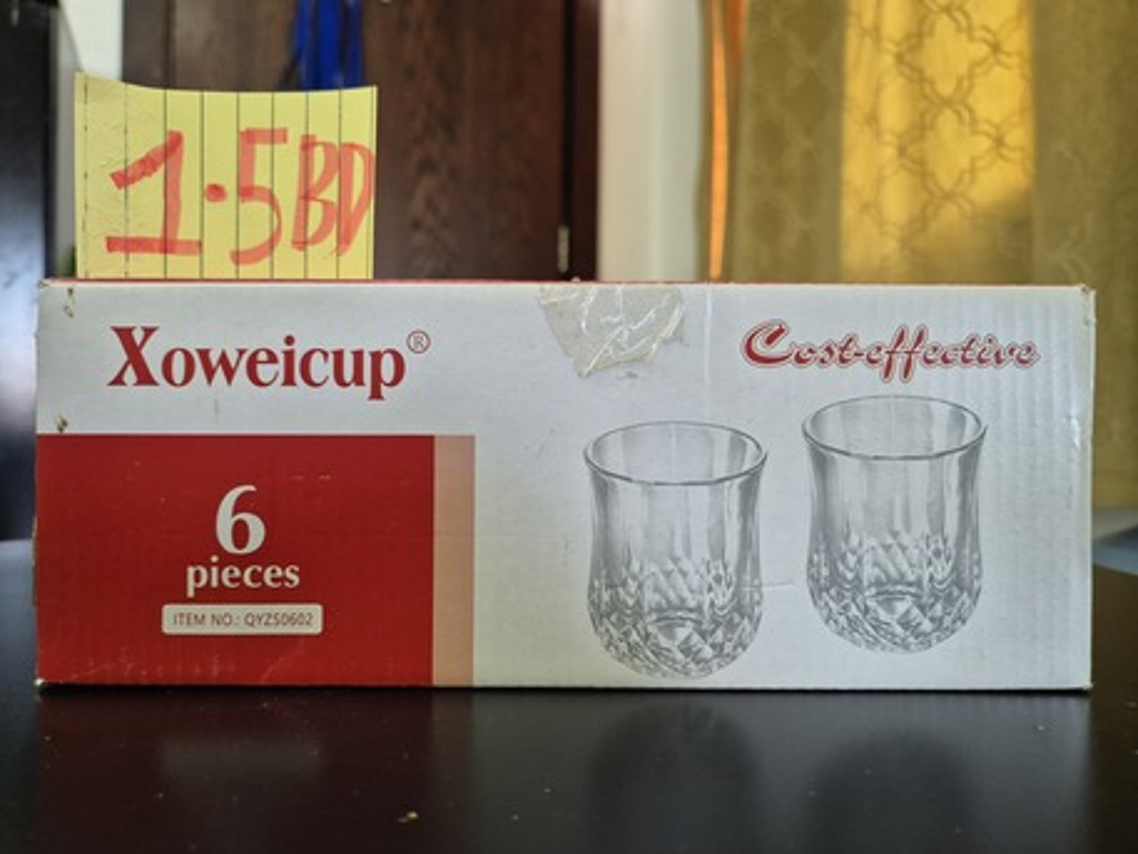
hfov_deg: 73.9
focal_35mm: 23
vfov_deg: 58.9
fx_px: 756
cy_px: 427
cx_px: 569
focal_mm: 5.4
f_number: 1.8
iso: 500
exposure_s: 1/100
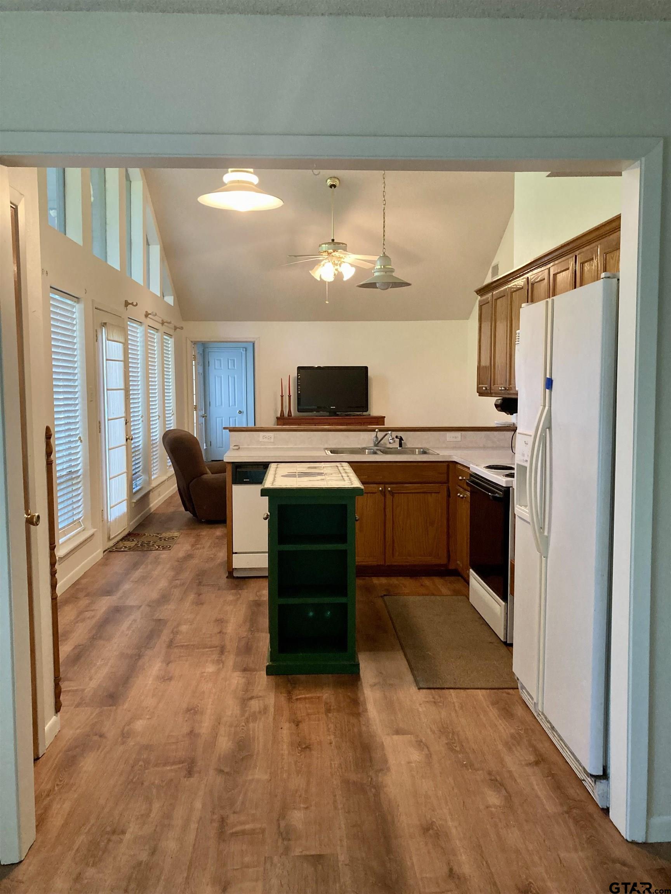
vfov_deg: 63.4
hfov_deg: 49.7
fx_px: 724
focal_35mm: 28
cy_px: 447
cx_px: 336
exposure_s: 1/40
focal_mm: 3.99
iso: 250
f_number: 1.8
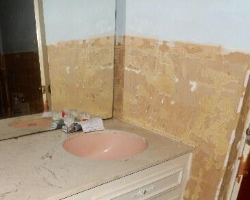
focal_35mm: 43
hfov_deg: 42.5
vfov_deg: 34.1
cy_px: 154
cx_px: 92
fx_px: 318
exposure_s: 1/30
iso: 200
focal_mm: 4.5
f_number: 3.7
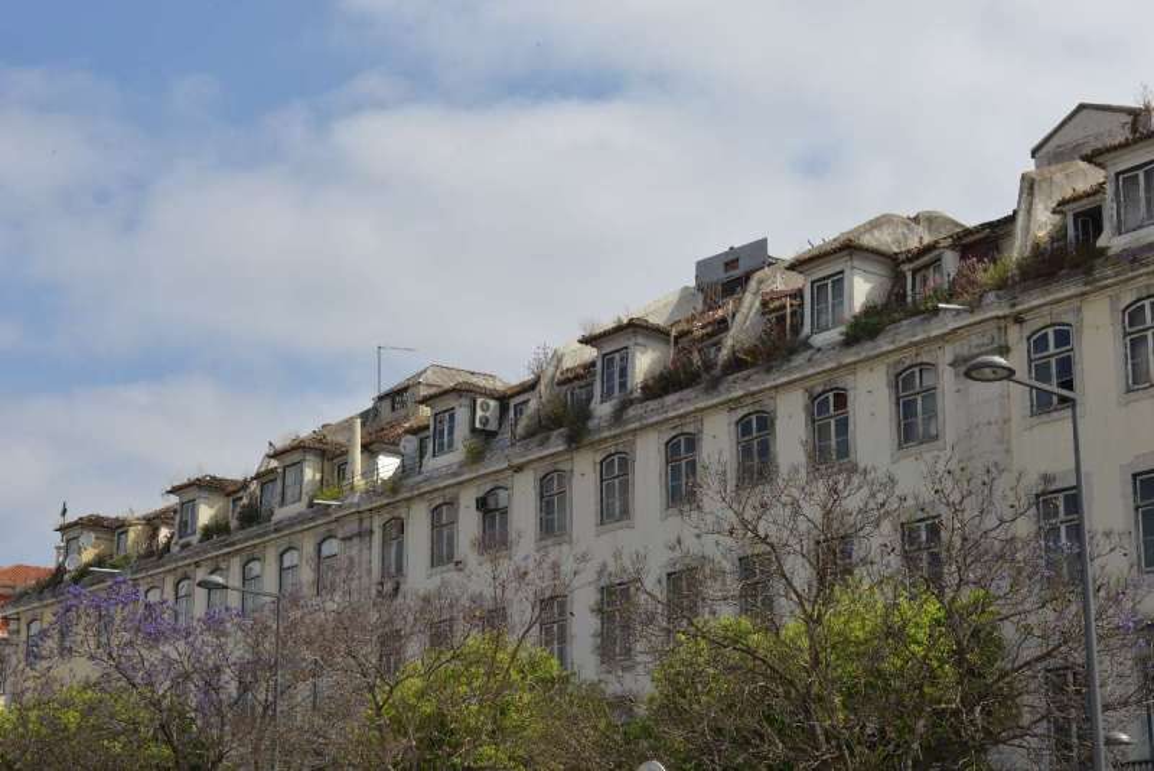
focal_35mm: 70
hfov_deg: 28.8
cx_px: 577
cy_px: 386
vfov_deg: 19.5
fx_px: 2245
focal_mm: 70
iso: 180
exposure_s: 1/80
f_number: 22
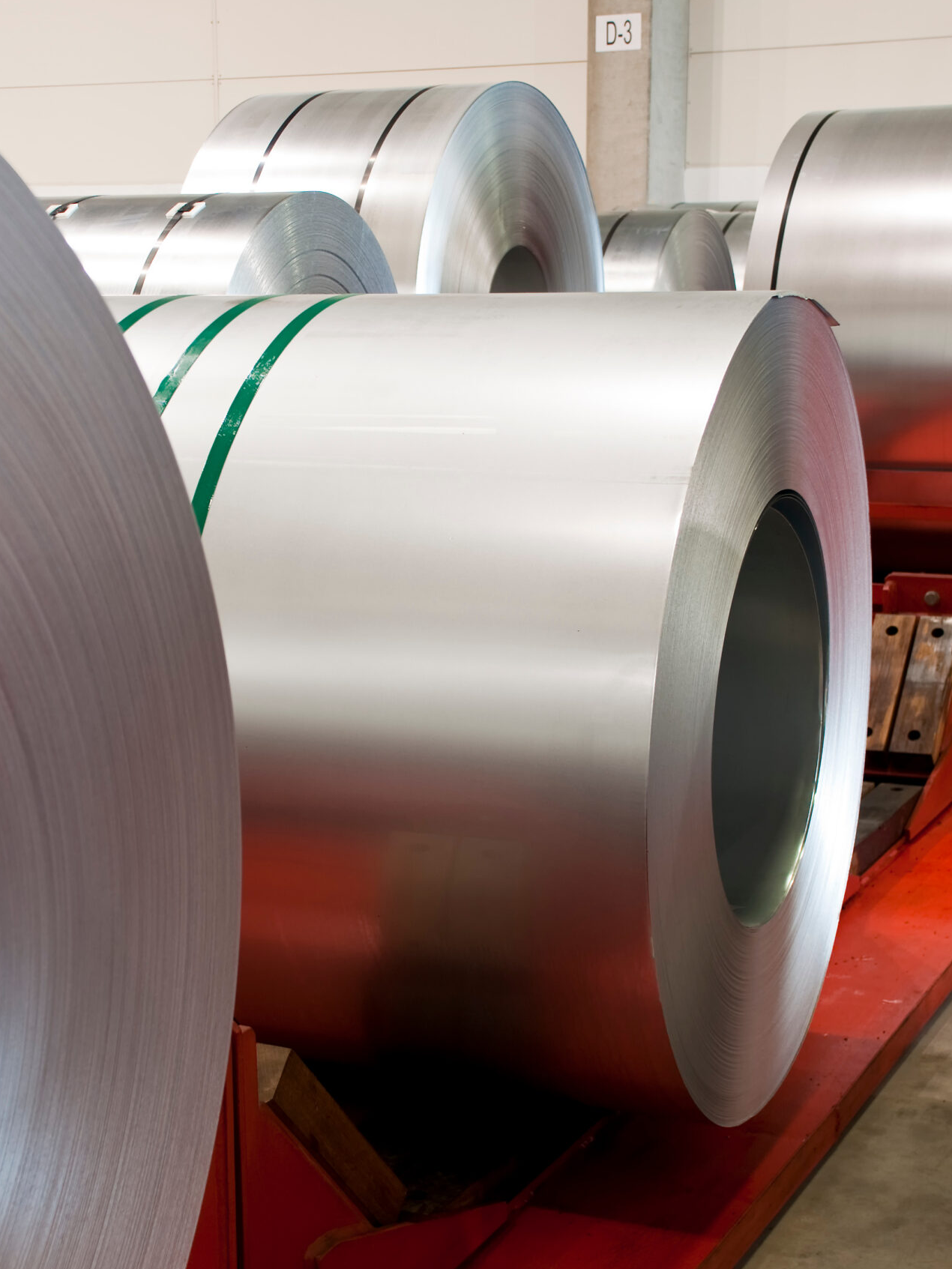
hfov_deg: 24.0
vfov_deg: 31.7
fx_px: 2237
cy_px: 634
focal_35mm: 61
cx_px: 368
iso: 100
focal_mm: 28
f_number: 4
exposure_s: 1/2.5
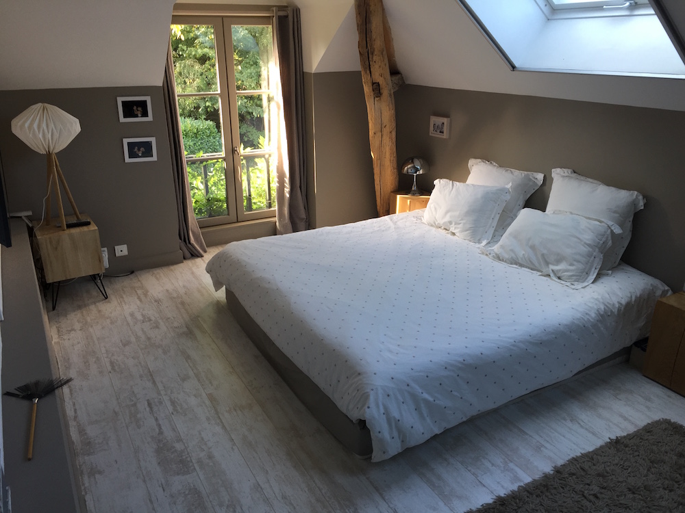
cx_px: 342
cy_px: 256
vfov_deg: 48.2
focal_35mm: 29
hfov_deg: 61.7
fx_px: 574
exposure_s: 1/50
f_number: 2.2
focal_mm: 4.15
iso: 40
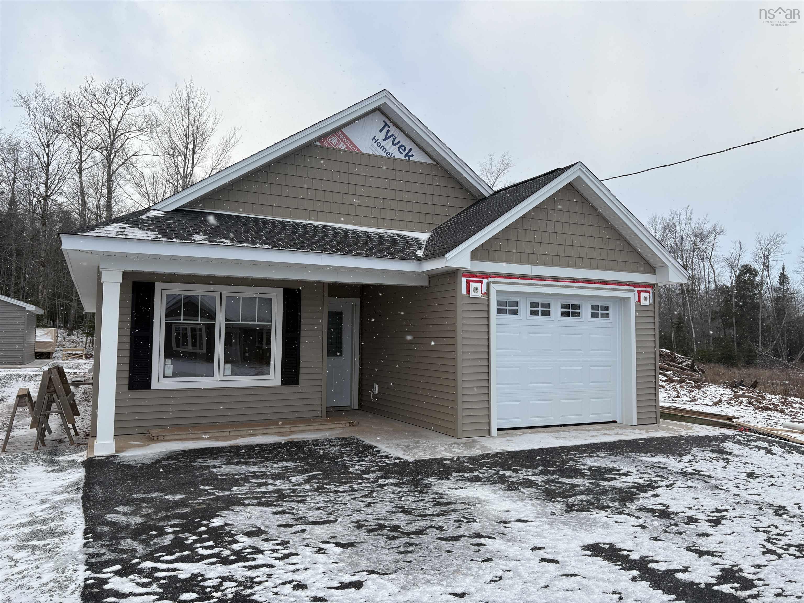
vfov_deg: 53.1
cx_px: 402
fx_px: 604
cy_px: 302
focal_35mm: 26
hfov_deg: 67.3
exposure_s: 1/1311
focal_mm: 5.96
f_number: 1.6
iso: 50
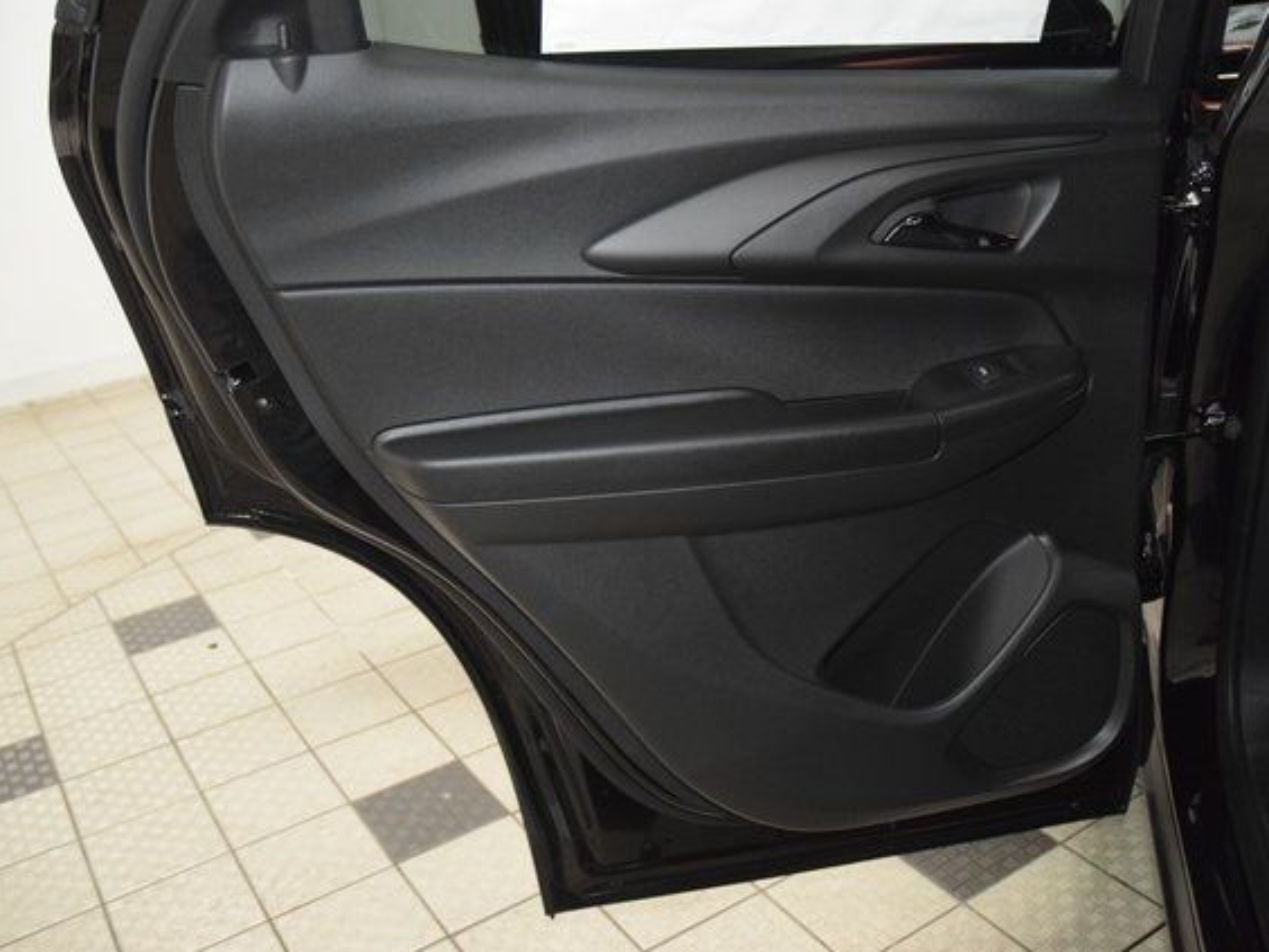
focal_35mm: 36
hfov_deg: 51.3
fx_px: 1320
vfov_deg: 39.7
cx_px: 662
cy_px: 476
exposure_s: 1/125
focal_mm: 22
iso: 3200
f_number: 3.5
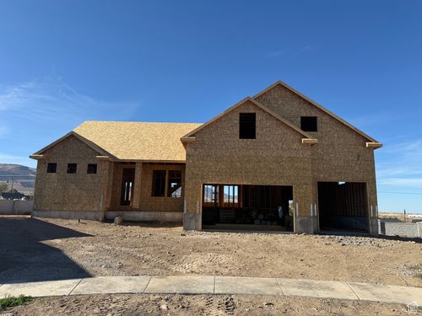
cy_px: 158
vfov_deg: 56.8
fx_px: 293
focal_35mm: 24
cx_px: 211
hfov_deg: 71.6
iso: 80
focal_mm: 6.76
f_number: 1.78
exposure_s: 1/3759
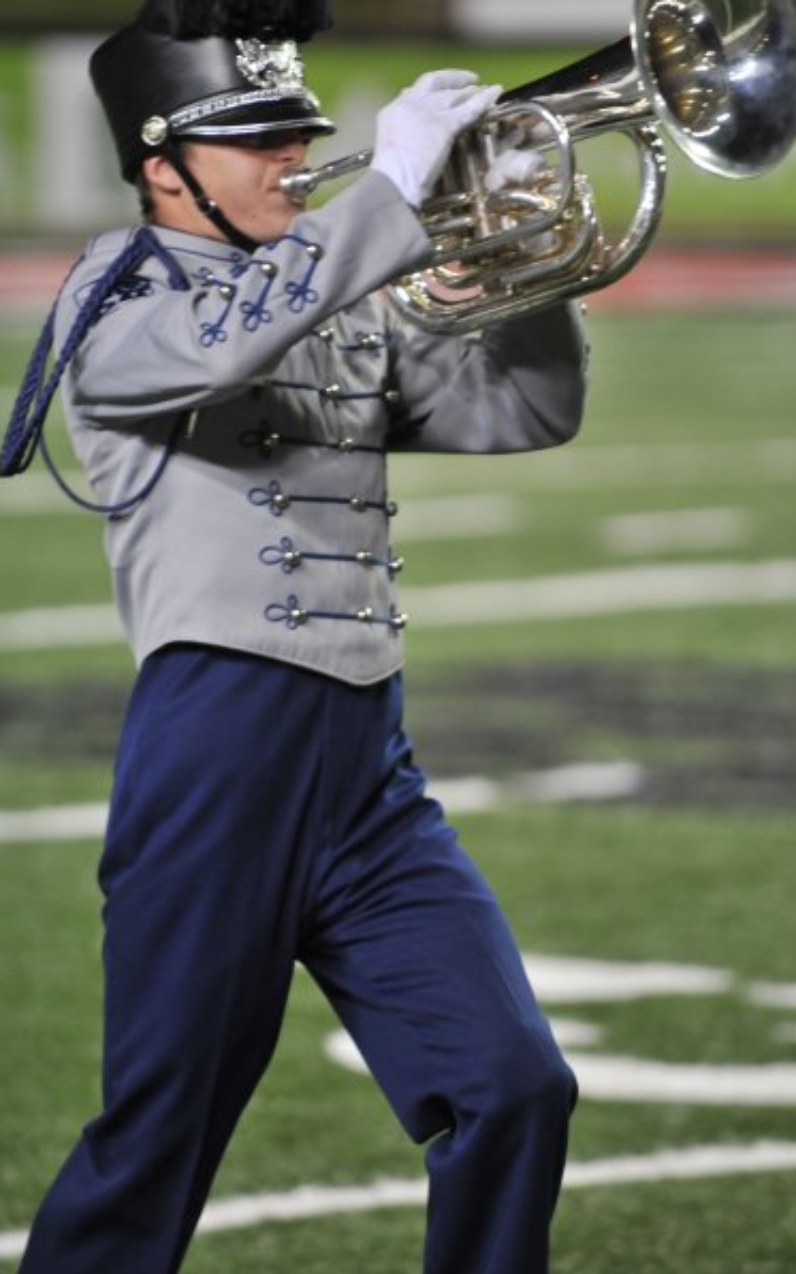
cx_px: 387
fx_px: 10658
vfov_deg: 6.8
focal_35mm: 307
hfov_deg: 4.3
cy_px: 636
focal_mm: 200
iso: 800
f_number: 2.8
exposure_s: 1/200
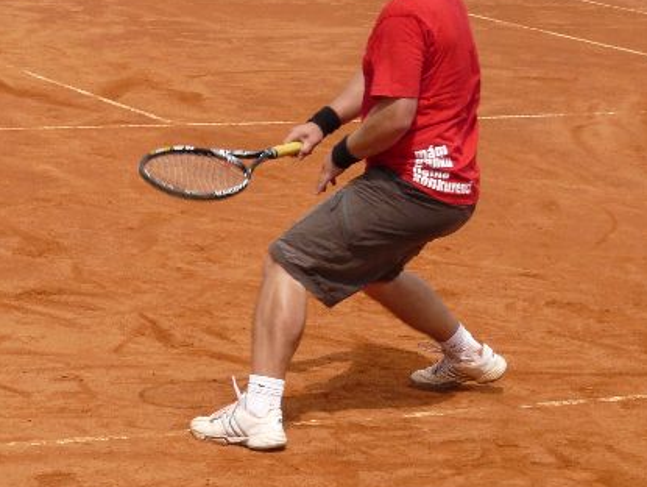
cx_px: 343
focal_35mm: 156
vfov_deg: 9.5
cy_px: 223
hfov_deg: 12.7
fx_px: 2918
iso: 100
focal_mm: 13.3
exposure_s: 1/250
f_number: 5.6
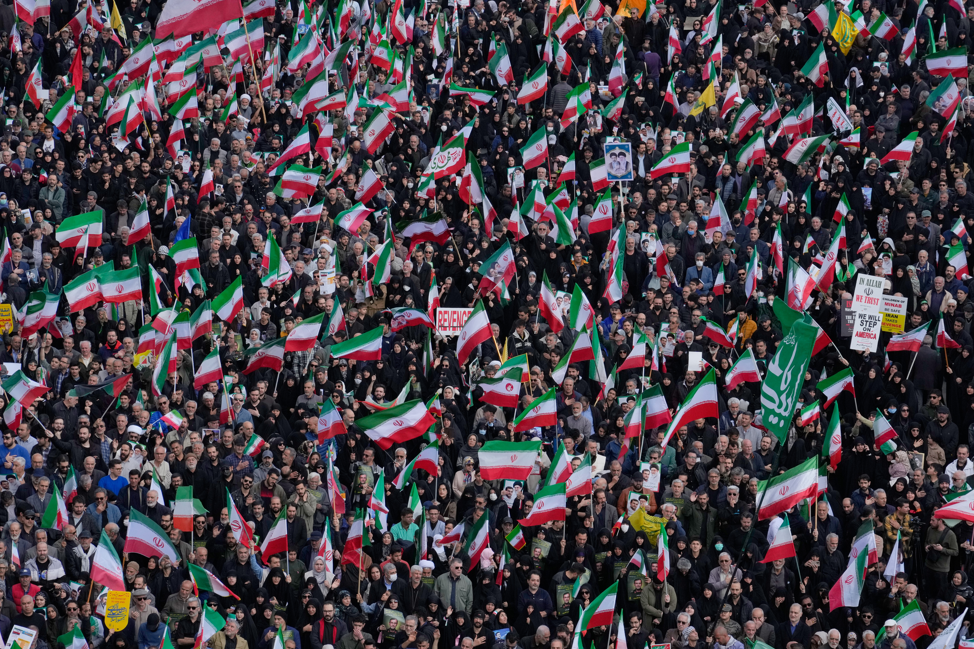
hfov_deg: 9.9
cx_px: 470
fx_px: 5627
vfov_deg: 6.6
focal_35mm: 208
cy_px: 330
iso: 1000
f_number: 13
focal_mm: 200
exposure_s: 1/1000
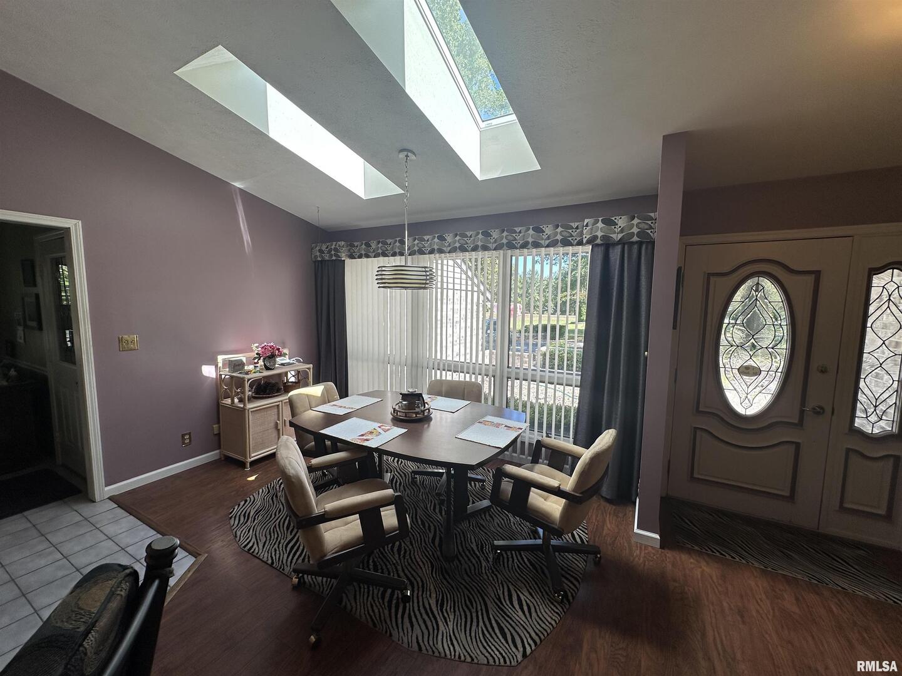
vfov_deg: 85.7
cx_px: 451
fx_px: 365
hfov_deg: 102.1
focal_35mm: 14
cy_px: 338
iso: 40
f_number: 2.2
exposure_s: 1/149
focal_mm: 2.22
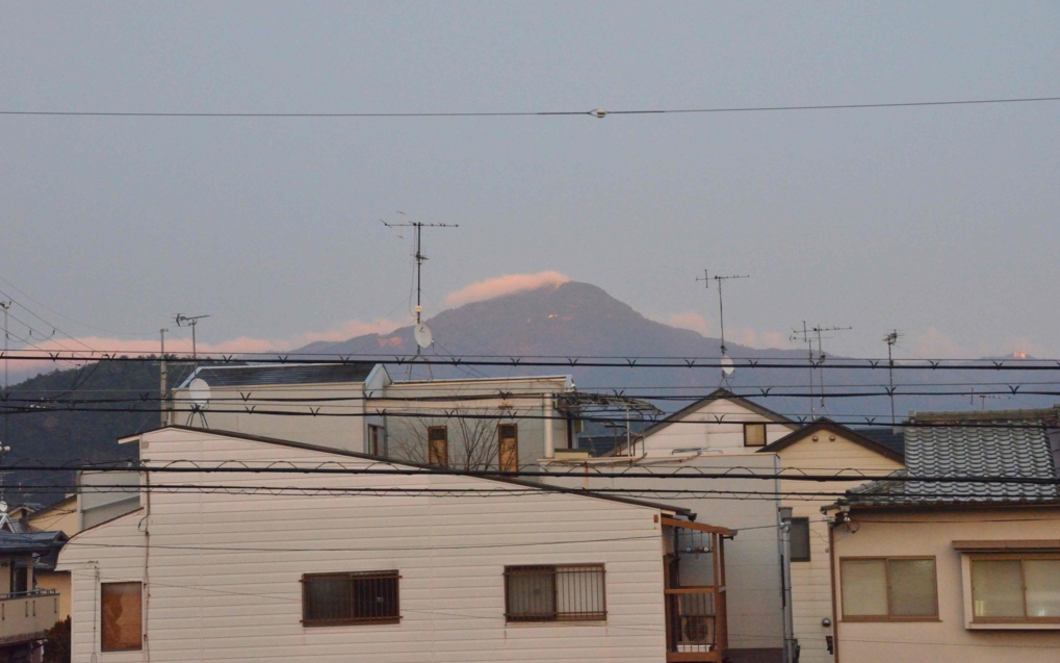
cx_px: 531
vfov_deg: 14.2
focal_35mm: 92
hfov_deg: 22.6
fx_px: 2658
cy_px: 313
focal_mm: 60
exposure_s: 1/400
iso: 6400
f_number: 10
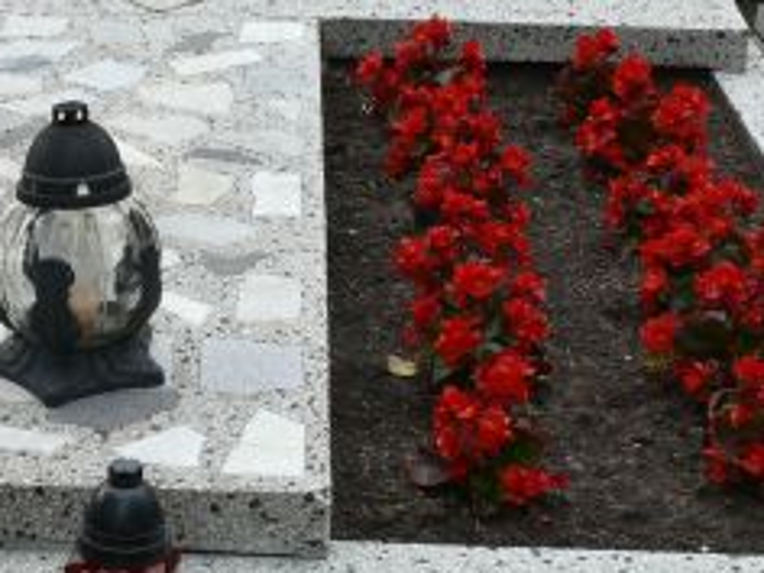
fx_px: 2097
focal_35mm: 95
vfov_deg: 15.5
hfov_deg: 20.3
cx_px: 104
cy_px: 405
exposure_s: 1/250
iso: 100
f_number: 4.5
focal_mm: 7.4
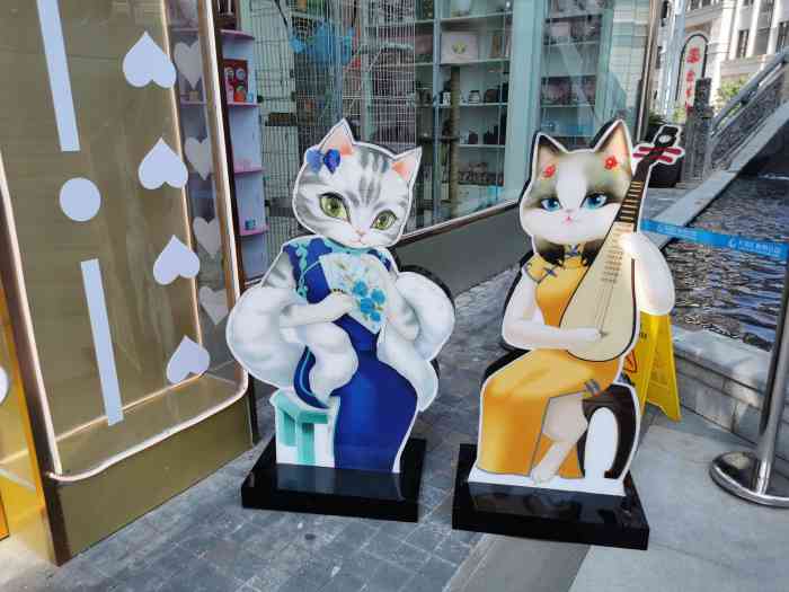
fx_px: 615
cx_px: 394
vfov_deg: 51.4
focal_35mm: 27
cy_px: 296
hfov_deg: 65.3
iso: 50
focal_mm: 5.58
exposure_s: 1/1000
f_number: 1.8
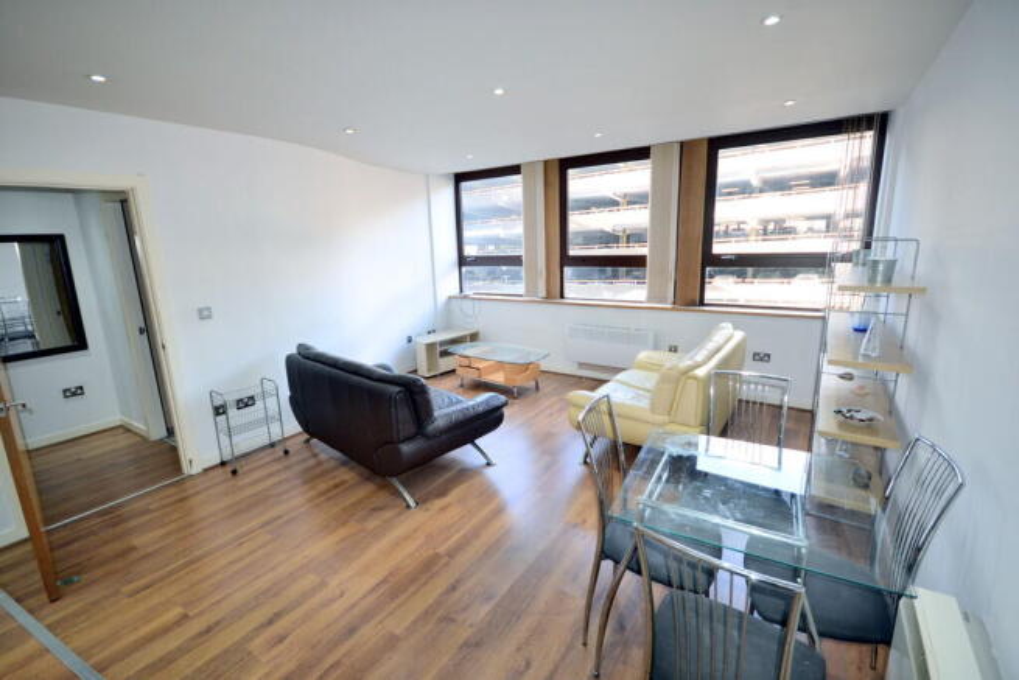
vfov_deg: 77.4
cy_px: 340
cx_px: 510
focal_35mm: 15
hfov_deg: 100.4
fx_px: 425
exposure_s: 1/80
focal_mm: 10
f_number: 4
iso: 400
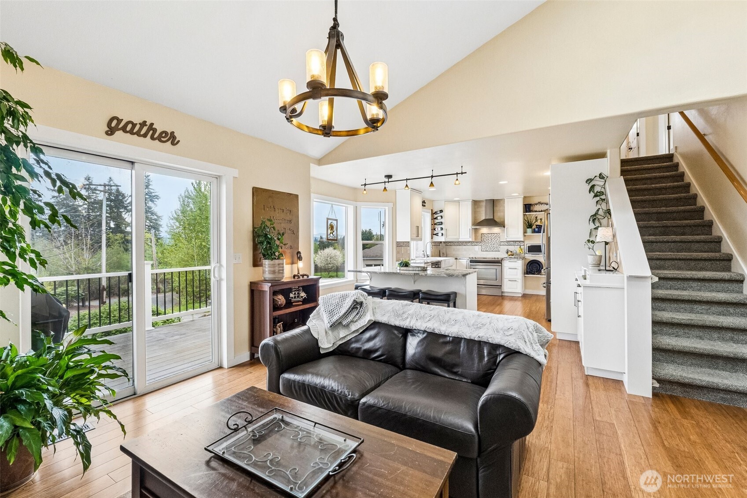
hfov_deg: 100.4
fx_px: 311
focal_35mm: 15
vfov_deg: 77.3
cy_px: 249
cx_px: 374
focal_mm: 10
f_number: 9
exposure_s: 1/30
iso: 640
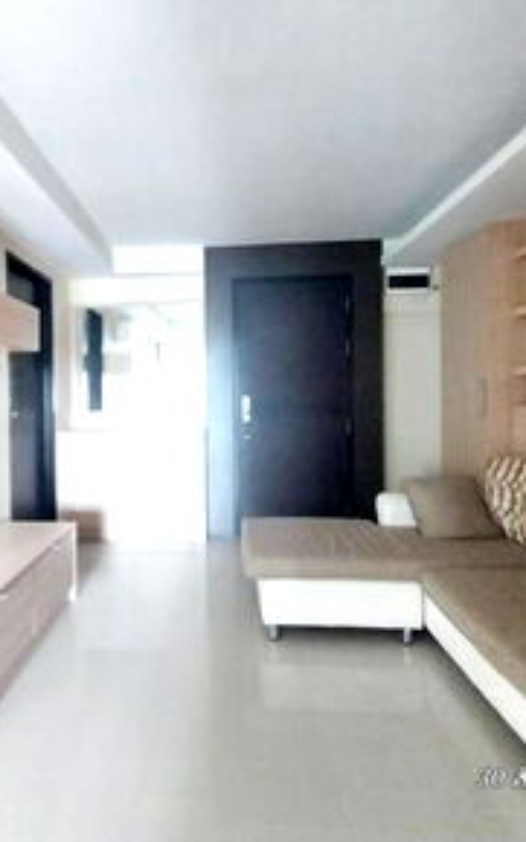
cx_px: 195
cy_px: 412
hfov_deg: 61.3
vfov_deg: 88.0
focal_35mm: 19
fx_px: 436
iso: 400
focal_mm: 1.3
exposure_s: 1/14
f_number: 2.2
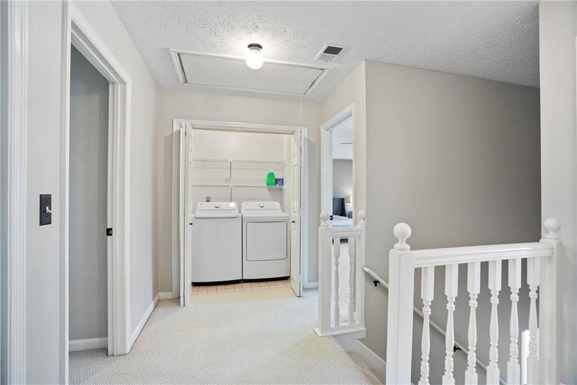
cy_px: 192
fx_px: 256
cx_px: 288
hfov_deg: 96.8
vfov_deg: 73.7
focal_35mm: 16
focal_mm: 16
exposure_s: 1/20
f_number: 6.3
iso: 1250
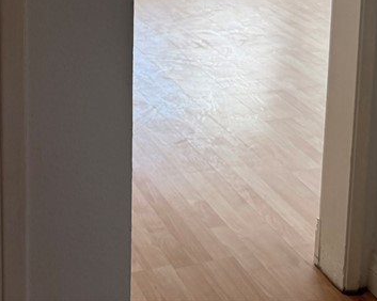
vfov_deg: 20.2
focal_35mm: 68
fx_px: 758
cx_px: 47
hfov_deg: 27.1
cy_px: -108
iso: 200
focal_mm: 6.76
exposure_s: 1/226
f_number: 1.78
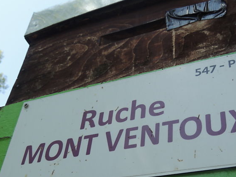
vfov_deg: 28.8
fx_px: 341
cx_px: 133
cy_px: 124
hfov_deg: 38.1
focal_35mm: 50
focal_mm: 6.2
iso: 100
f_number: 3.3
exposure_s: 1/400
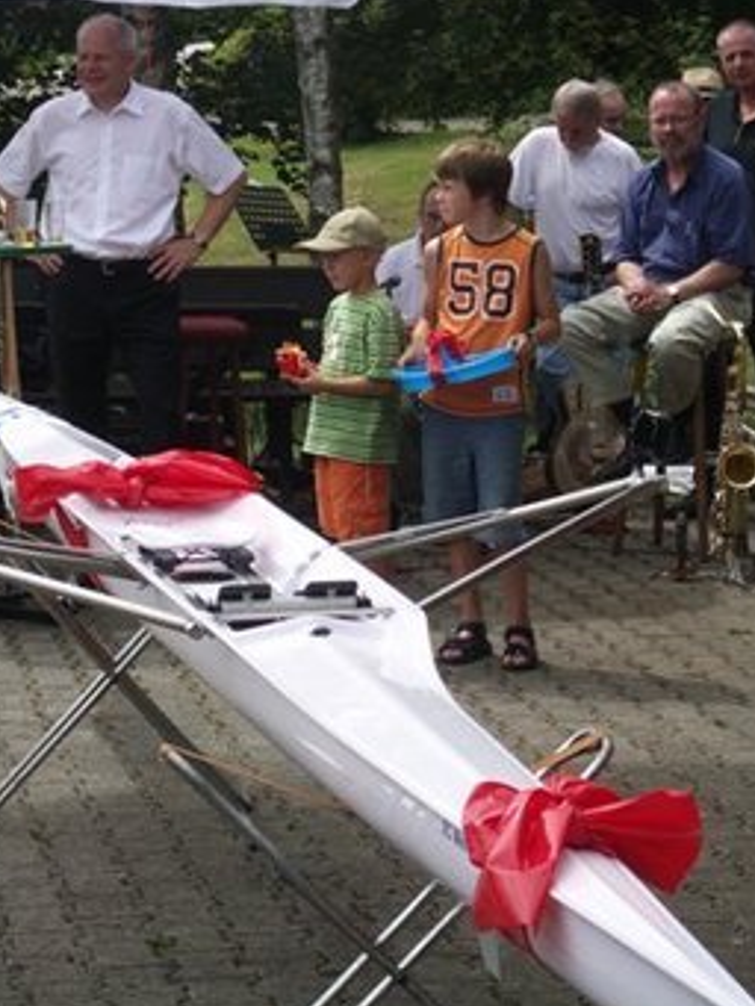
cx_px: 375
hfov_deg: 12.1
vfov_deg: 16.0
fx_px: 3575
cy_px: 431
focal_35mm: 123
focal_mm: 17.4
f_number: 4.8
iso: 80
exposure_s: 1/320
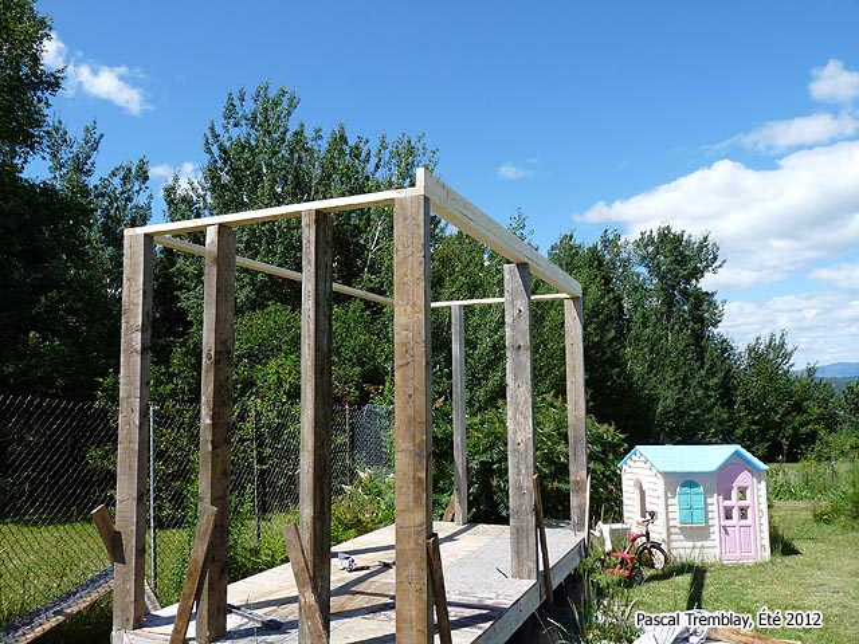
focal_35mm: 27
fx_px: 670
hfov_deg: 65.3
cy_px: 322
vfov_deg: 51.4
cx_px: 430
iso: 100
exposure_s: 1/400
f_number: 5.6
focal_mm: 4.8
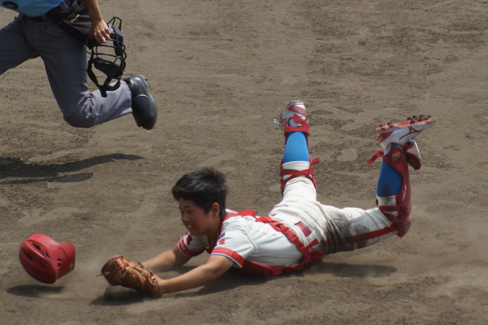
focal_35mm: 270
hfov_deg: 7.6
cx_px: 244
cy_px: 162
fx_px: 3660
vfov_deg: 5.1
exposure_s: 1/500
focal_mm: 180
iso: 100
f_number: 7.1
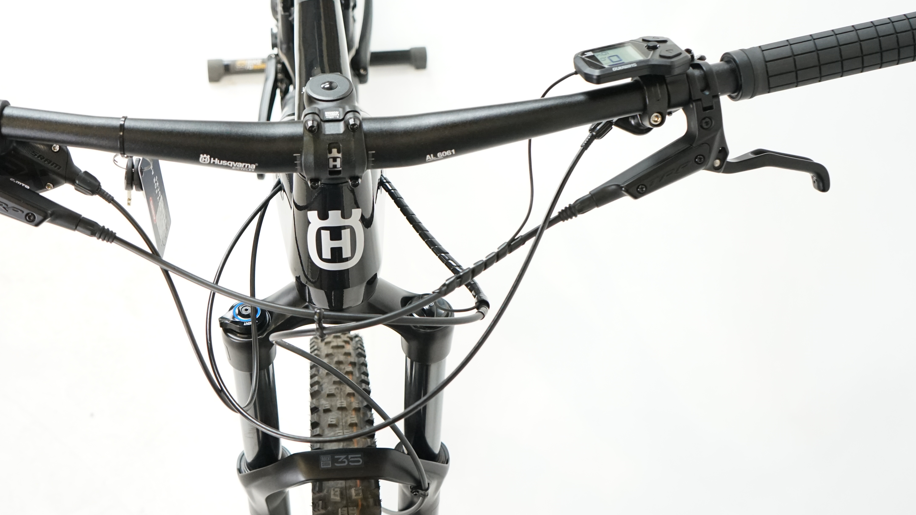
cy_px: 200
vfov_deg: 28.3
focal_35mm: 42
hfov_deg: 47.7
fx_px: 1020
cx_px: 322
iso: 2500
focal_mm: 29
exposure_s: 1/200
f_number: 5.6
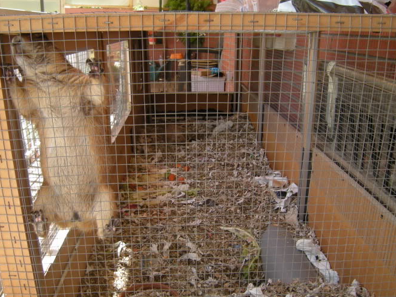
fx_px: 389
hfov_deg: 53.9
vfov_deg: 41.7
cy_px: 170
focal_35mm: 34
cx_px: 181
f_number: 2.8
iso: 64
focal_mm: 4.7
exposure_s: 1/122
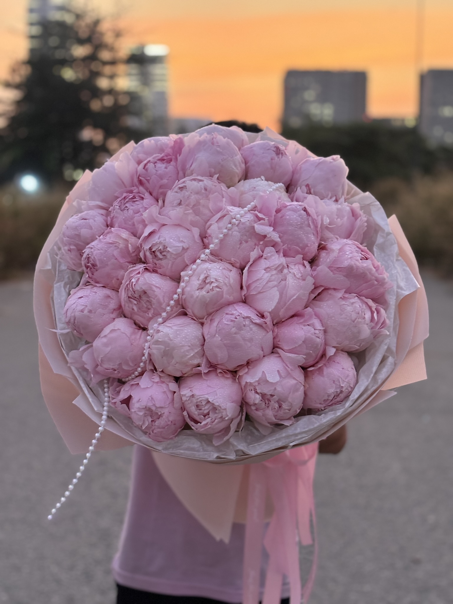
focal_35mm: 52
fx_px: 907
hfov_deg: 28.0
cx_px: 226
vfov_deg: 36.8
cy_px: 302
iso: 320
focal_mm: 5.96
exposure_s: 1/30
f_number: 1.6
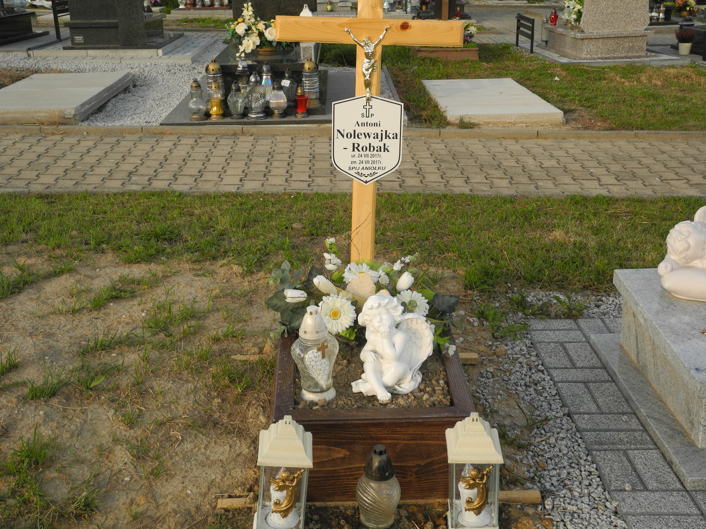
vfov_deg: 32.2
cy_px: 264
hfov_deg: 42.1
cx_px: 353
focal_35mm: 45
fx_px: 918
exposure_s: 1/320
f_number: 3.2
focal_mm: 9.7
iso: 100
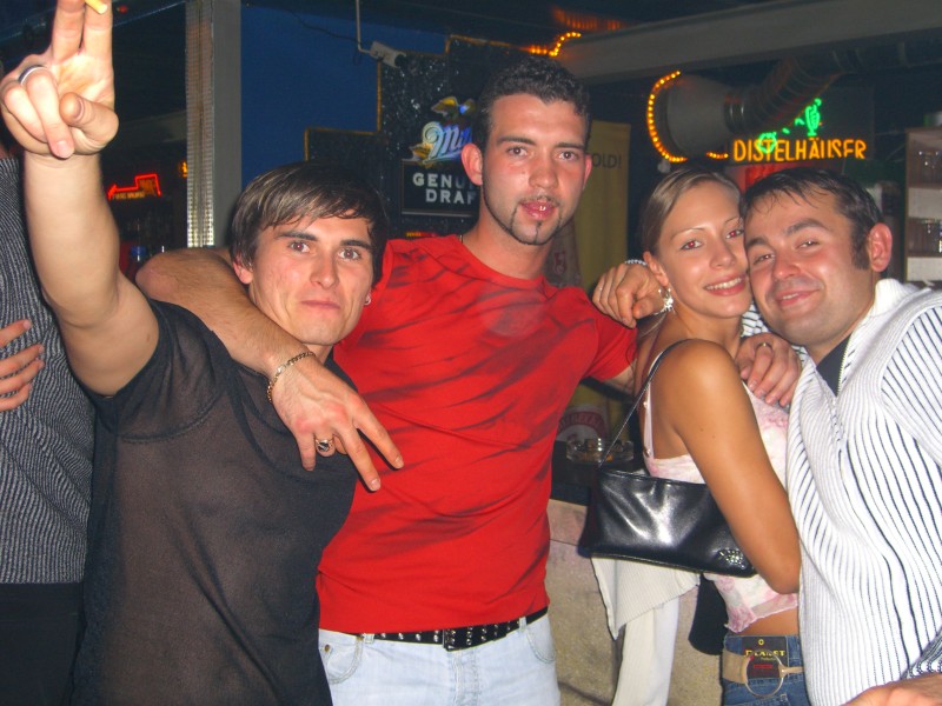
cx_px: 471
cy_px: 353
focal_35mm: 46
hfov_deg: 41.2
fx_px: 1252
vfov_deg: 31.5
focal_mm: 9.5
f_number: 3.1
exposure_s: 1/60
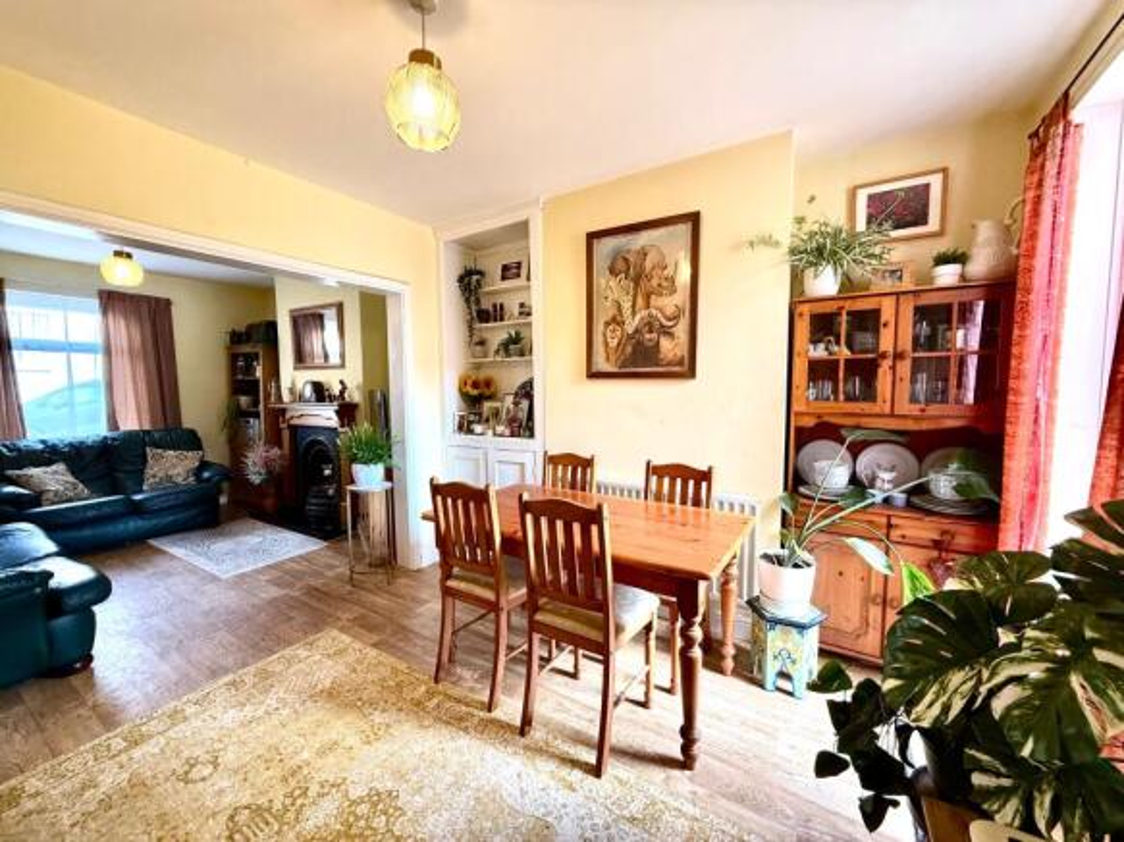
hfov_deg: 102.1
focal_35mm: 14
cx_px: 562
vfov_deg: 85.7
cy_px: 421
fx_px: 454
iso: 250
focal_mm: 2.22
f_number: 2.2
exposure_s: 1/99
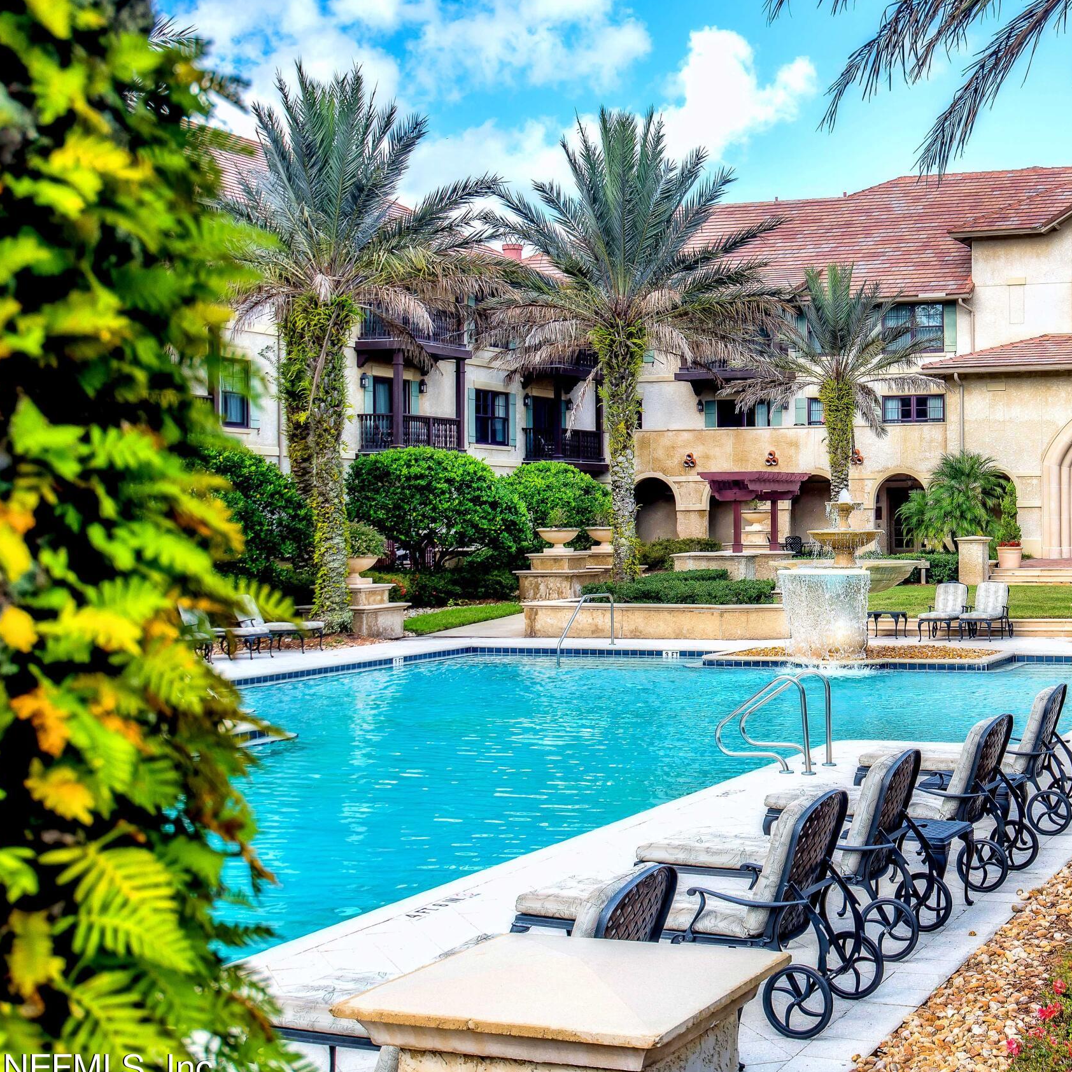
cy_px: 489
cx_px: 839
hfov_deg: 31.5
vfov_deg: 32.2
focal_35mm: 53
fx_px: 1857
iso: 100
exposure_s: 1/320
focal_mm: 35
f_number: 5
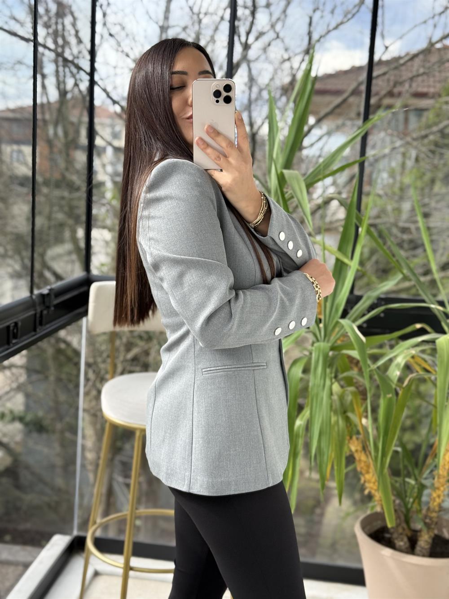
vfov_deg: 39.7
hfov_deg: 30.3
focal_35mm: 48
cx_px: 224
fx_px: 830
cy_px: 300
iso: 80
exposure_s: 1/509
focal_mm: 6.76
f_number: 1.78
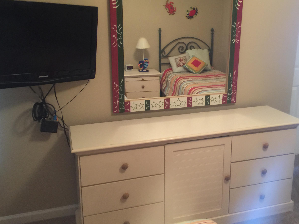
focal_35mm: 36
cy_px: 90
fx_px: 311
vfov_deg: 39.5
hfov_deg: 51.3
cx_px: 161
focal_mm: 4.15
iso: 80
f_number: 2.2
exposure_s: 1/4
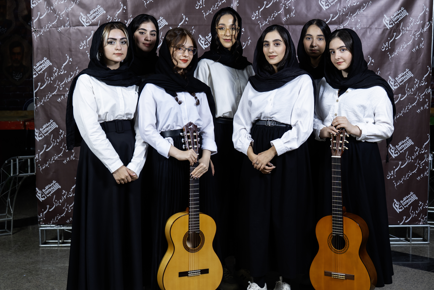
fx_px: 567
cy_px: 150
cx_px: 236
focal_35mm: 47
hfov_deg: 41.9
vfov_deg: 28.6
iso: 320
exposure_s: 1/125
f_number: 4
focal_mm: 41
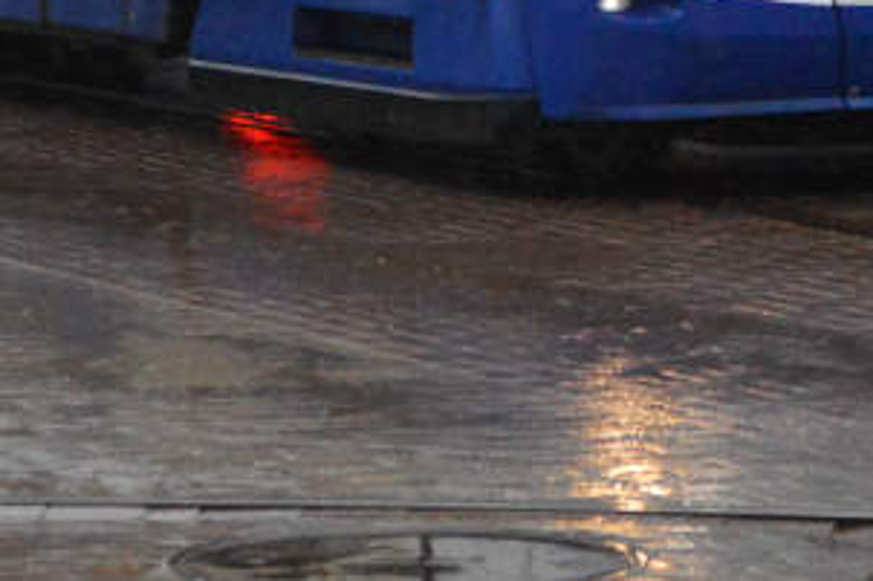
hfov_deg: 7.2
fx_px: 6883
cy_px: -543
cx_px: 75
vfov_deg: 4.8
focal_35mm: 284
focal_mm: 44
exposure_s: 1/500
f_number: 4.5
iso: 3200
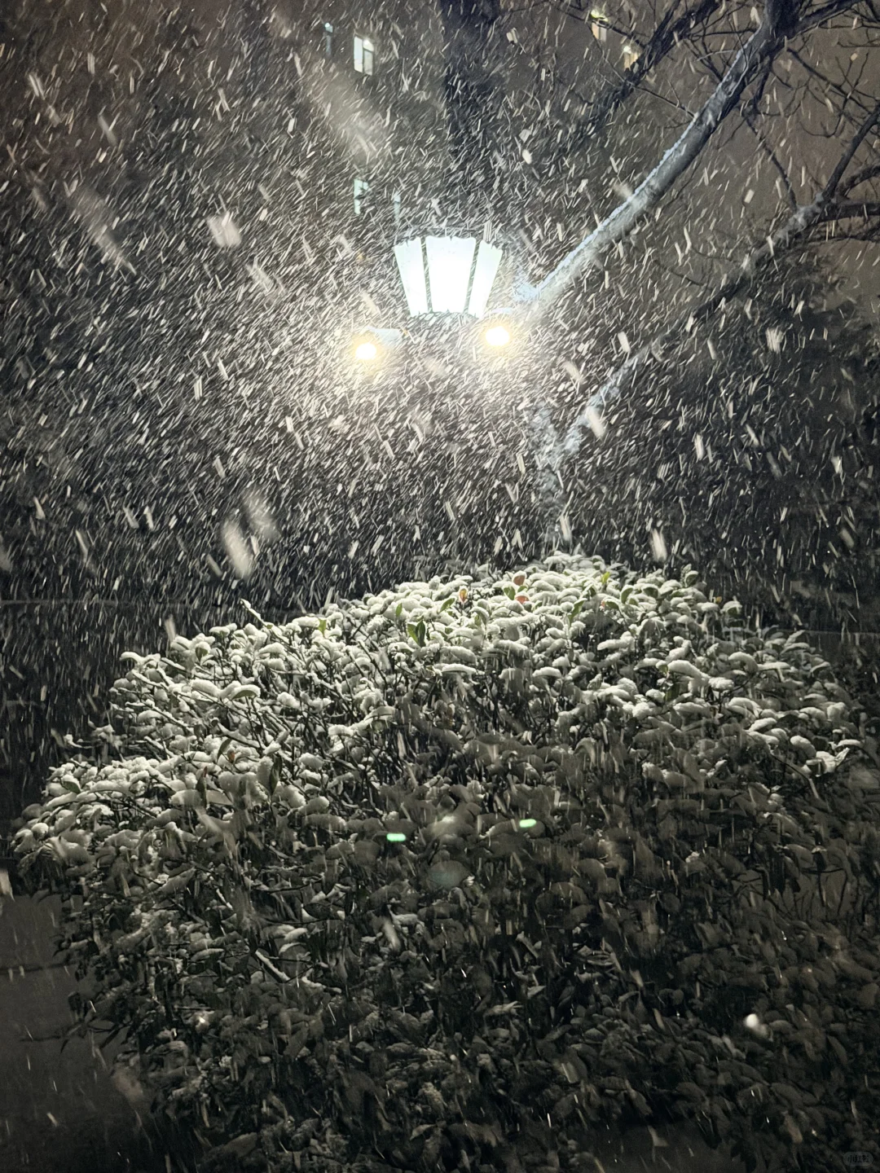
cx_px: 440
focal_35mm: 48
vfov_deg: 39.7
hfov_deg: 30.3
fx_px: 1627
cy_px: 586
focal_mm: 6.76
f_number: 1.78
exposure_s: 1/25
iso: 500
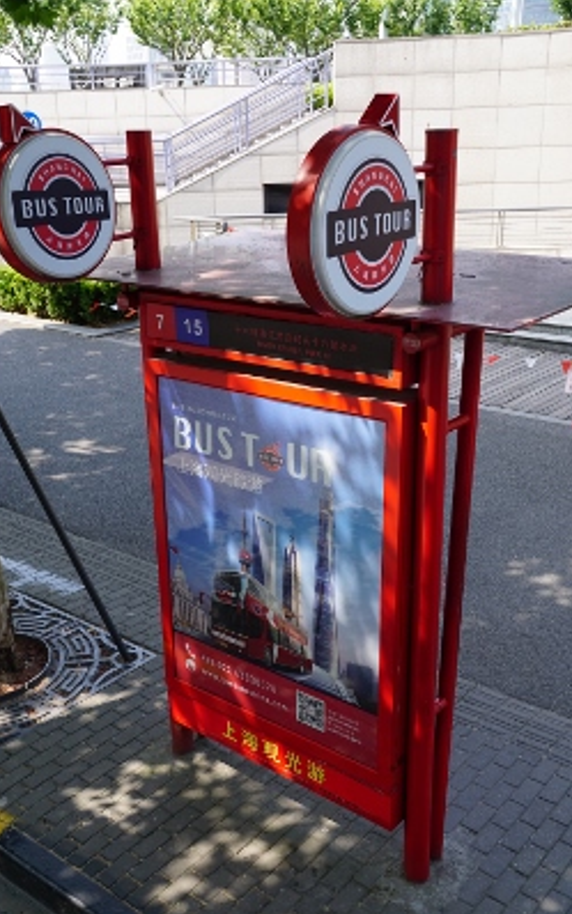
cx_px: 272
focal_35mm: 40
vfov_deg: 49.3
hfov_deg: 32.0
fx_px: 997
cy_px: 457
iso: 100
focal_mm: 26
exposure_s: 1/100
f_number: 6.3
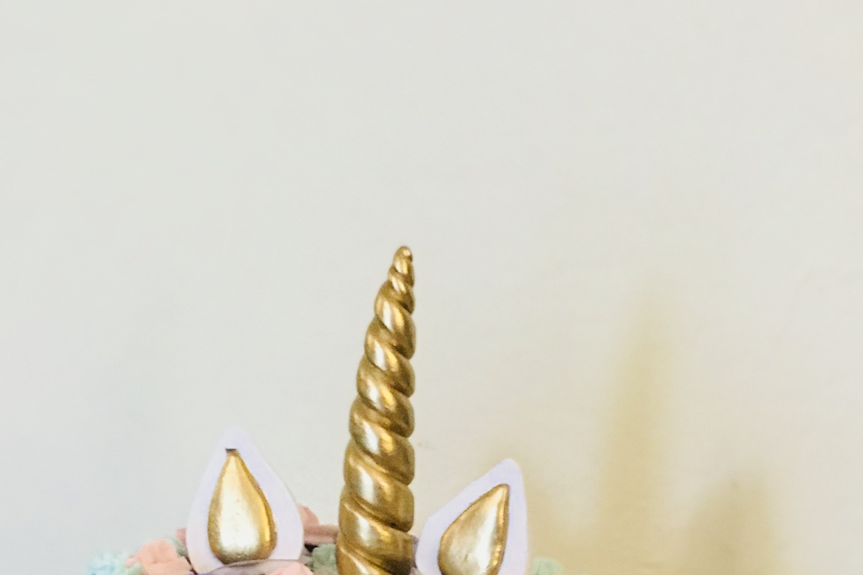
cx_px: 352
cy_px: 799
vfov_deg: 10.7
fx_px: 2997
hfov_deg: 16.4
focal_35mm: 125
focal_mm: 6.6
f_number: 2.8
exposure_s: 1/60
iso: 250
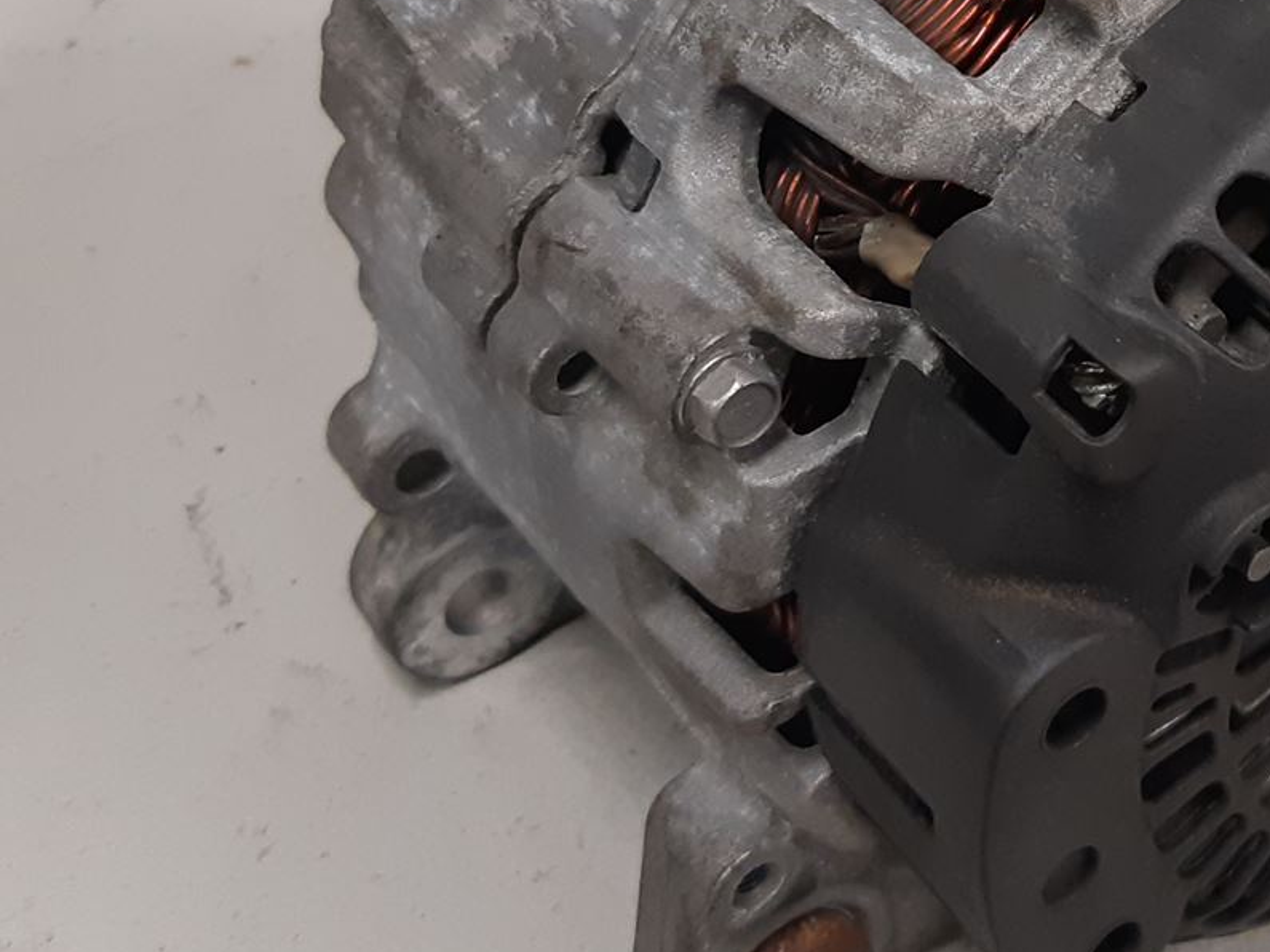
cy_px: 104
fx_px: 2458
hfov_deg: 28.1
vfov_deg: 21.5
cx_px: 1099
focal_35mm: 67
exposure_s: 1/50
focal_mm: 3.93
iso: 160
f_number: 1.7
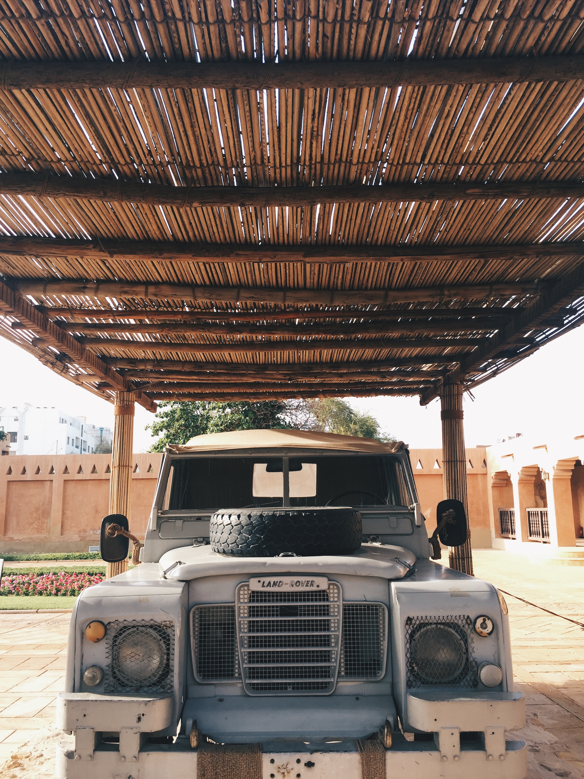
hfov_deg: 48.2
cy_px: 390
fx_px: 652
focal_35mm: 29
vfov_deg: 61.7
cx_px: 292
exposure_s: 1/289
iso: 32
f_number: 2.2
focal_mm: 4.15
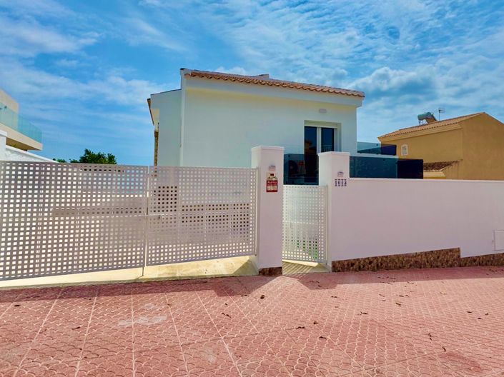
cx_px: 252
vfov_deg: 85.6
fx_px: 204
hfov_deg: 102.1
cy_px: 188
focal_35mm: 14
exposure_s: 1/3906
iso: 40
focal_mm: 2.22
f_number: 2.2
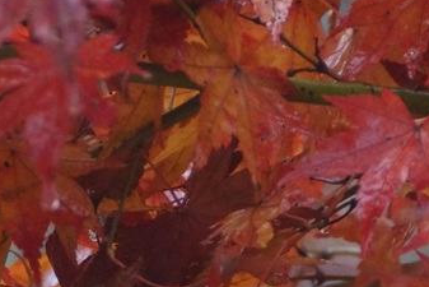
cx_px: 78
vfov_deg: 1.5
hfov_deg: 2.3
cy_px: 296
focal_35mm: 911
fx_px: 10860
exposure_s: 1/125
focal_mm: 200
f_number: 6.3
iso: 1600
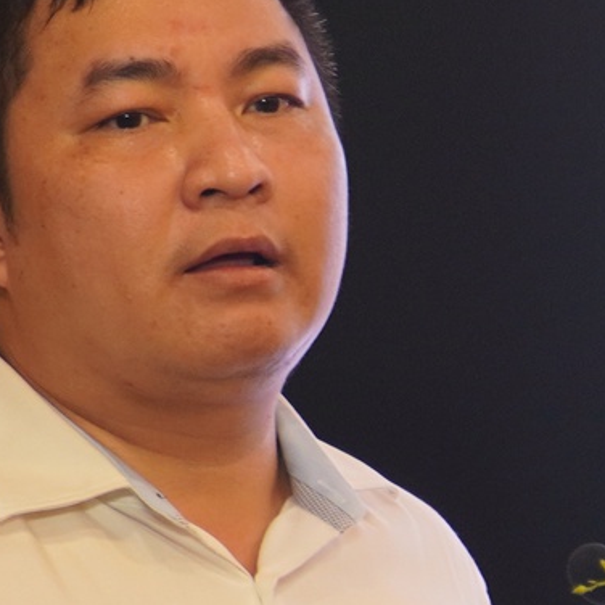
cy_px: 672
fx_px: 6525
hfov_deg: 5.2
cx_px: 1089
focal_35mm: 330
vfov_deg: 5.3
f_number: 4
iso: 200
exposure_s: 1/60
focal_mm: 38
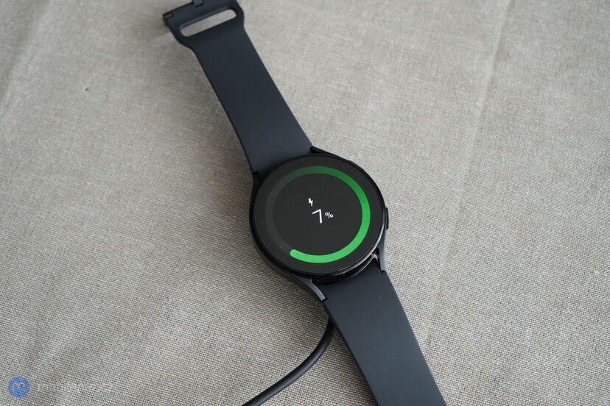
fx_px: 847
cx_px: 305
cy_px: 203
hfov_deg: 39.6
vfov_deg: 27.0
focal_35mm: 50
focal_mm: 50
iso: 1600
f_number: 8
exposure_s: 1/160
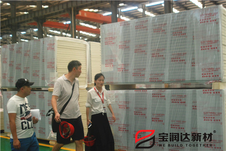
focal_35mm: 42
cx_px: 113
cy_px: 76
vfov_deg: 31.9
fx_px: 264
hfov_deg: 46.4
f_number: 3.5
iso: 800
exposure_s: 1/640
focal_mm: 28
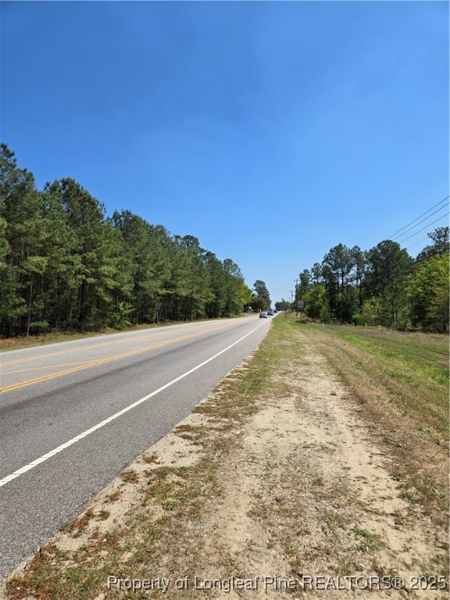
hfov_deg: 58.9
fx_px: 399
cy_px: 300
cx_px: 225
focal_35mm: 23
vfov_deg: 73.9
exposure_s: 1/2327
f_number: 1.8
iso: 25
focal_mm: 5.4
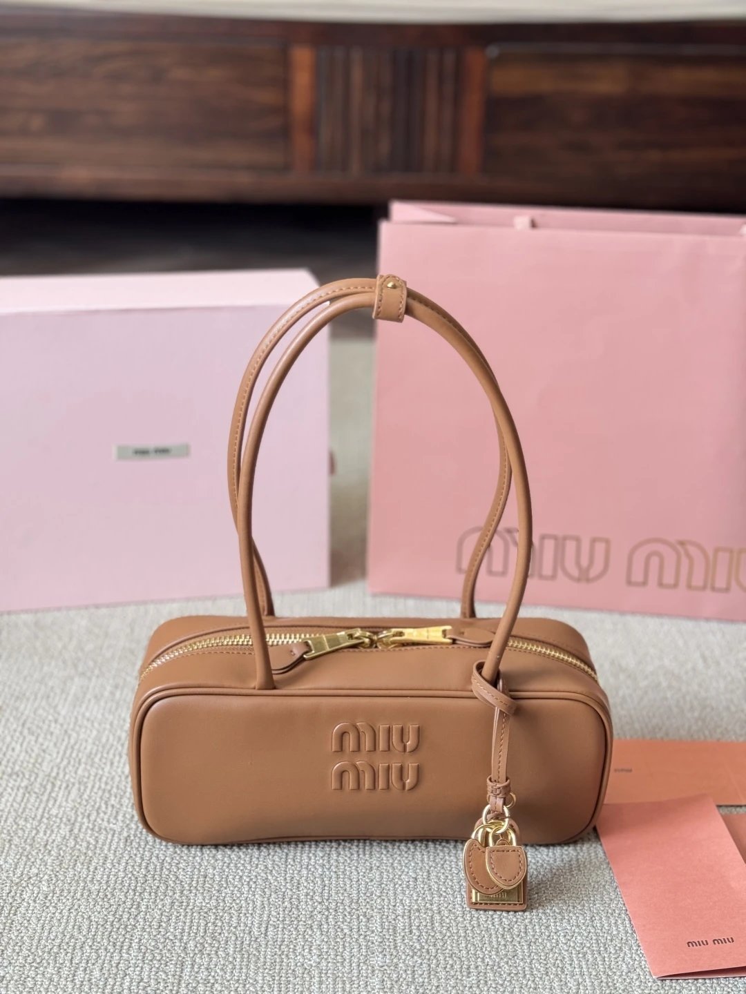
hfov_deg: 30.3
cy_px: 497
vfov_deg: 39.7
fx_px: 1379
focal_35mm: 48
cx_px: 373
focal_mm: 6.76
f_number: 1.78
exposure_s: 1/60
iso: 125
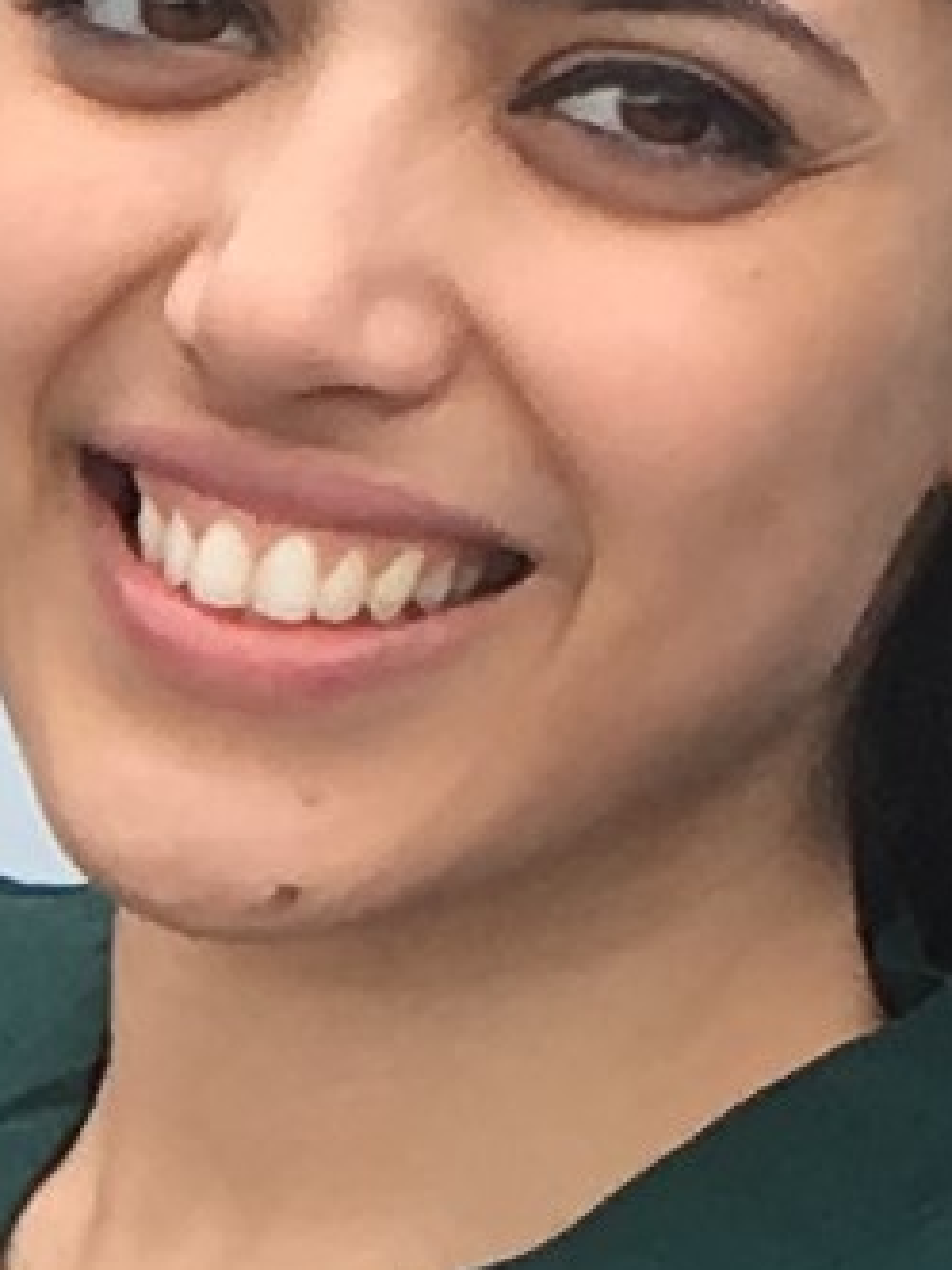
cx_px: 669
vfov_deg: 28.4
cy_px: 281
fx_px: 2457
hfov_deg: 21.8
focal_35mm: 67
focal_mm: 4.15
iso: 25
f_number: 2.2
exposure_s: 1/370
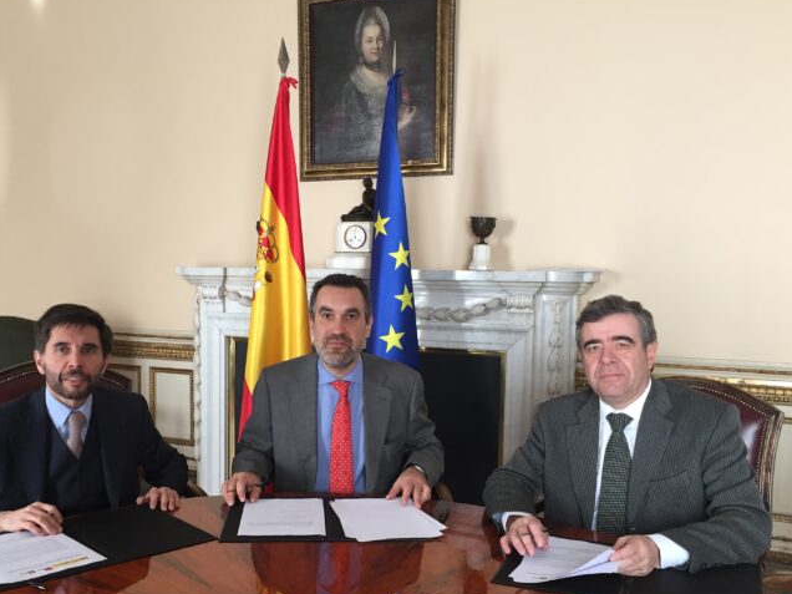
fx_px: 801
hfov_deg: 52.4
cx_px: 336
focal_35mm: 35
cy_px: 342
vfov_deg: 40.6
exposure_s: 1/33
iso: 64
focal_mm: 4.15
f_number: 2.2
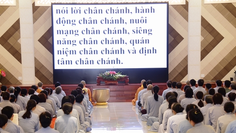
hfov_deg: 23.4
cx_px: 117
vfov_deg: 13.3
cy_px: 97
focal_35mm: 91
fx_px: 570
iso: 1000
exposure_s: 1/50
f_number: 4.5
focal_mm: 70
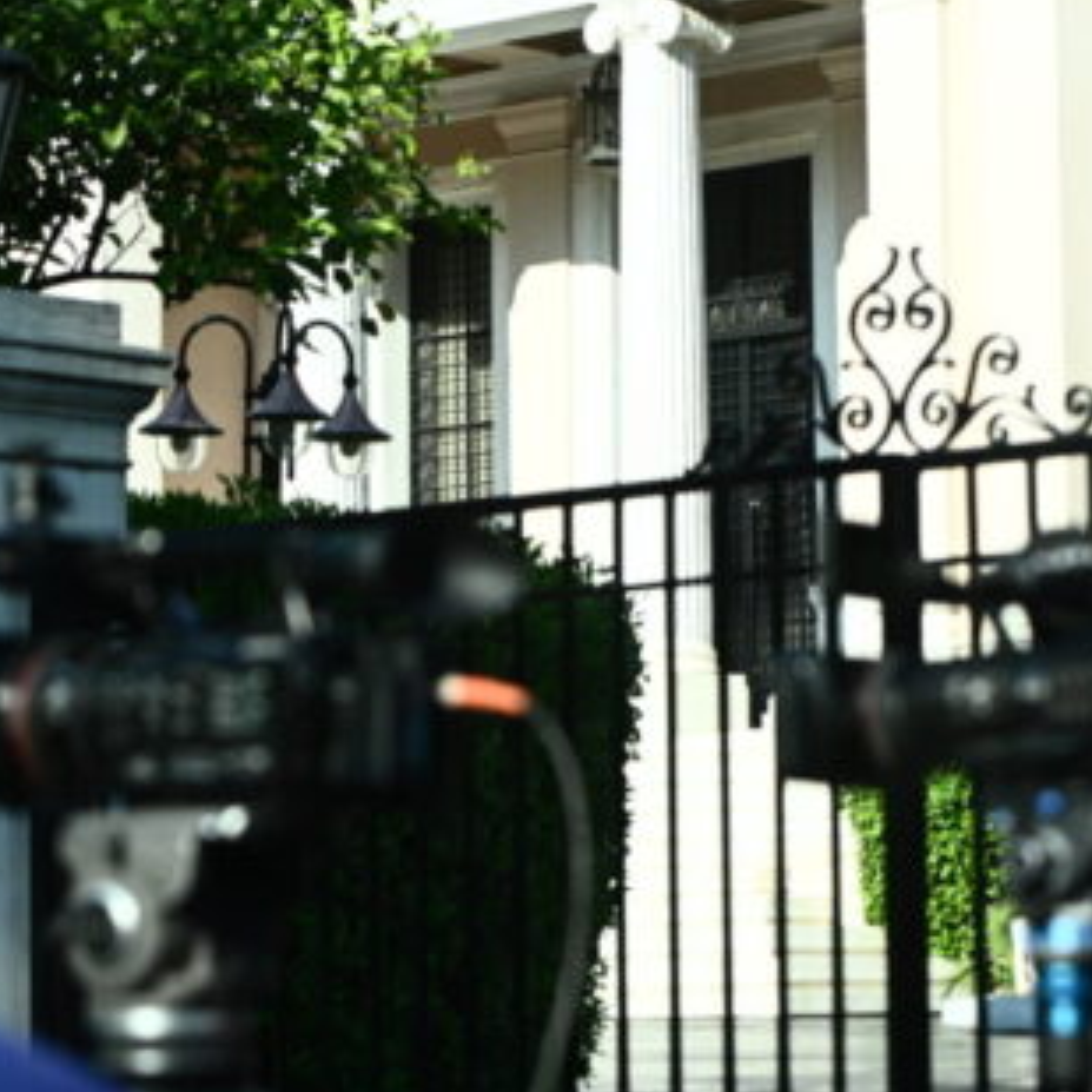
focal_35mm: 140
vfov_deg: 12.5
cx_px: 832
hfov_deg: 12.4
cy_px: 535
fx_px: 4997
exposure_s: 1/4000
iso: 400
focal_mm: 70
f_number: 3.5
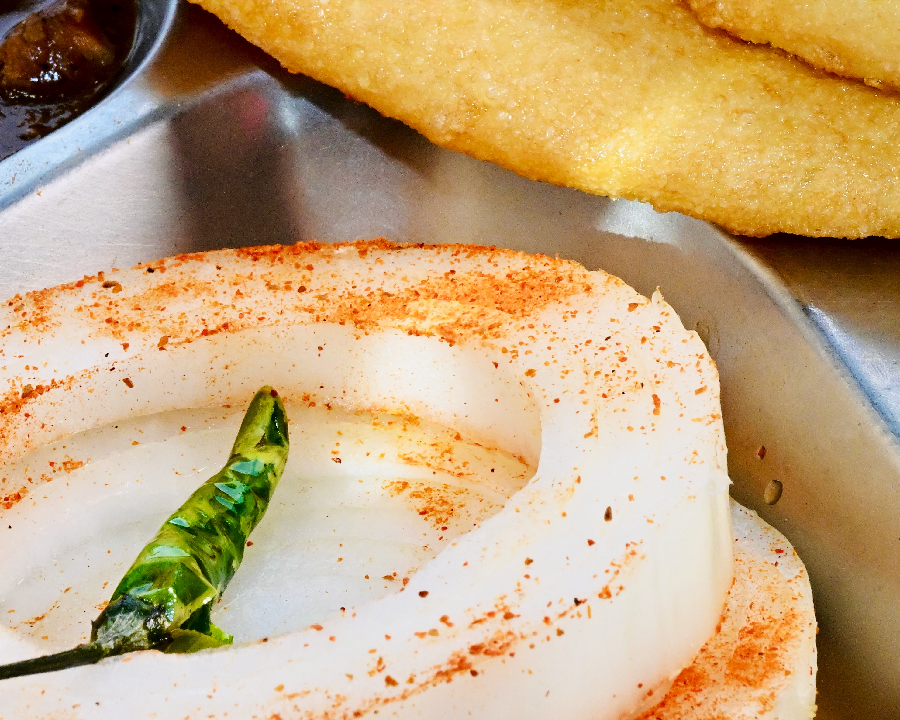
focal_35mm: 314
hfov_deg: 6.2
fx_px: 8364
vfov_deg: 4.9
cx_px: 360
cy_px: 42
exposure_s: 1/125
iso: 2500
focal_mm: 120
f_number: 22
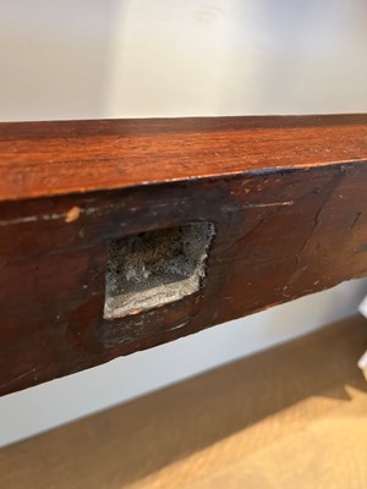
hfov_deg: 53.1
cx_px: 184
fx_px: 368
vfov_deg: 67.3
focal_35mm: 26
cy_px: 244
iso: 500
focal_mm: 5.7
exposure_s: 1/60
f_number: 1.5
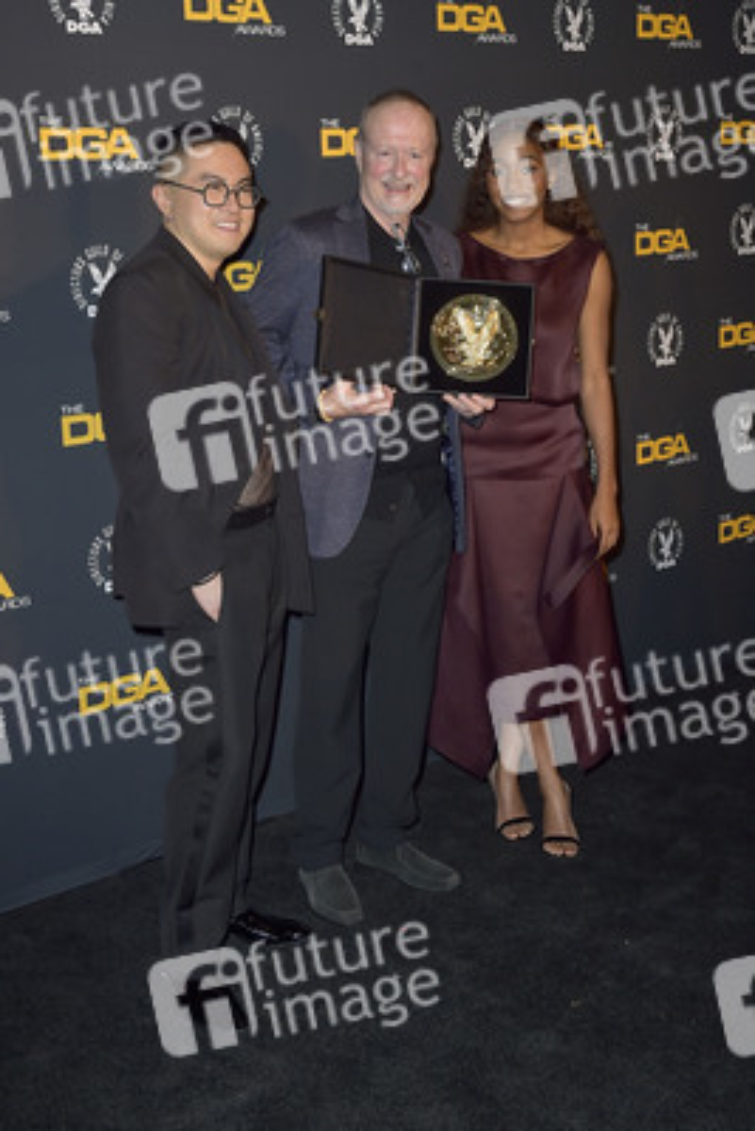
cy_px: 566
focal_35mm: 40
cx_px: 378
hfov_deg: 33.4
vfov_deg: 48.4
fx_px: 1257
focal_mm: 40
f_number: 6.3
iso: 640
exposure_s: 1/250
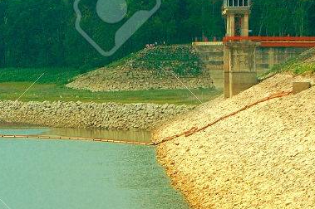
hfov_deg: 6.1
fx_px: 2926
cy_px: -22
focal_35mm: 335
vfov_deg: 4.1
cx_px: -42
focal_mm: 65
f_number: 8
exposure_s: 1/500
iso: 200
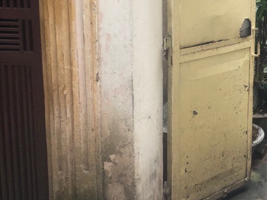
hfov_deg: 25.1
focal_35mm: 71
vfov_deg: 20.5
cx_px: 309
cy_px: 40
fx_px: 548
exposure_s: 1/40
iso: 20
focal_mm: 4
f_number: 1.8
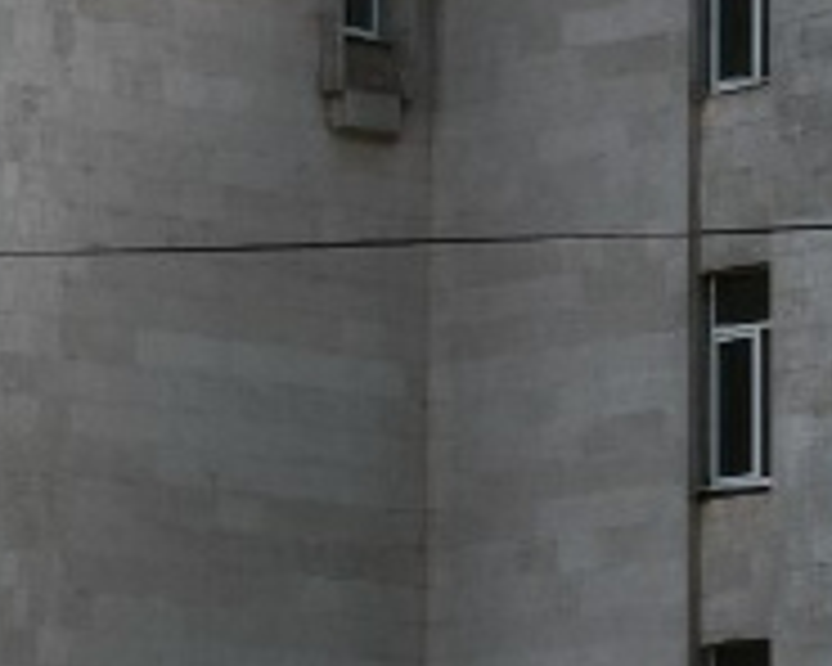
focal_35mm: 343
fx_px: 8446
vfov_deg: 4.5
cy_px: -94
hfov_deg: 5.6
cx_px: 1097
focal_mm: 7.1
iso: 50
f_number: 1.9
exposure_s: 1/516
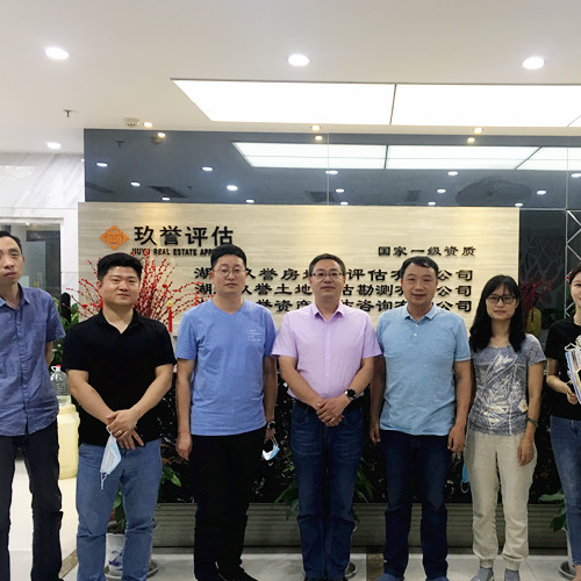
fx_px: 779
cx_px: 387
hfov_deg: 40.4
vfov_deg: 40.9
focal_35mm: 41
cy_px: 327
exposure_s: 1/33
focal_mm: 4.15
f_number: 2.2
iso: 100
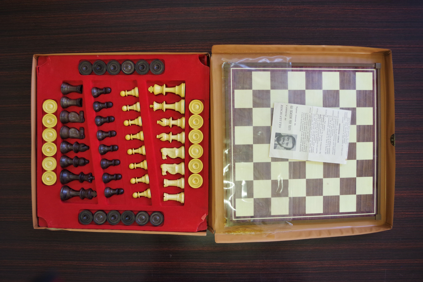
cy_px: 141
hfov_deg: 61.9
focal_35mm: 30
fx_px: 352
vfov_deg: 43.6
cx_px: 212
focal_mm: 20
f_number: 4
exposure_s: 1/60
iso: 800
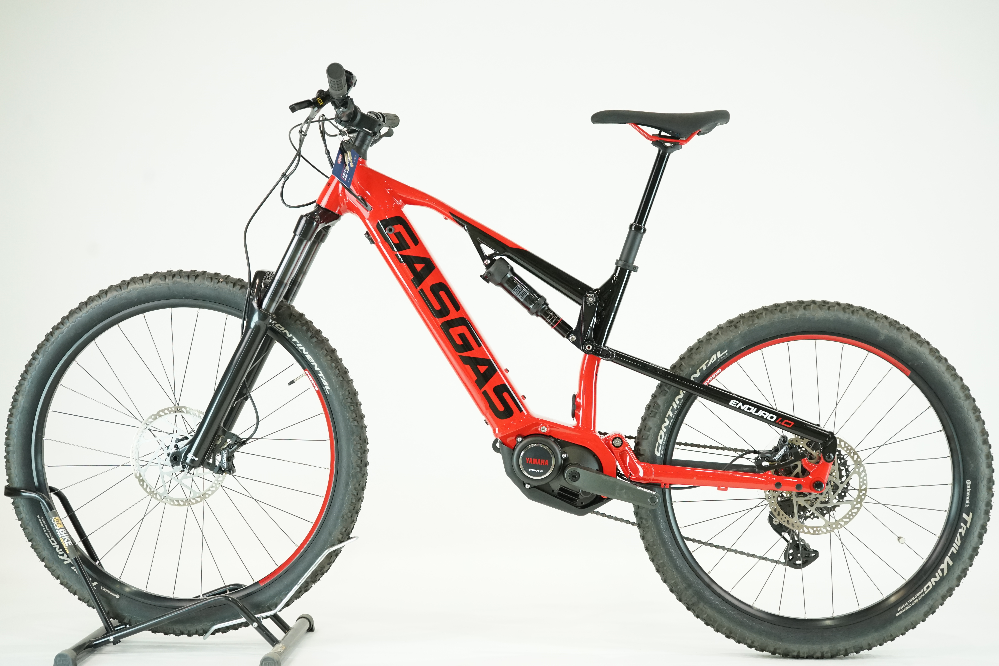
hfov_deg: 38.9
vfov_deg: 26.5
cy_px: 333
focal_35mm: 51
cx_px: 500
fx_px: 1415
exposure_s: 1/200
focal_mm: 51
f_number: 5.6
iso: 2500
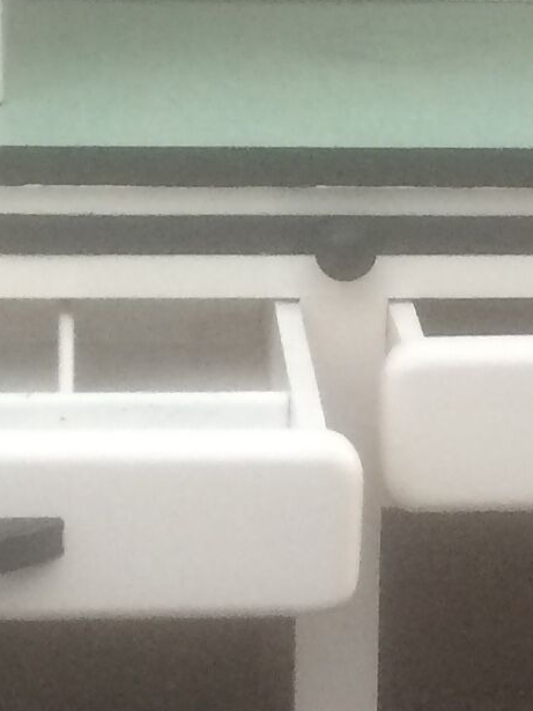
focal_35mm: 154
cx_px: 438
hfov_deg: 9.6
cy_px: 265
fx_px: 3163
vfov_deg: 12.8
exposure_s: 1/33
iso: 50
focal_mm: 4.15
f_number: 2.2
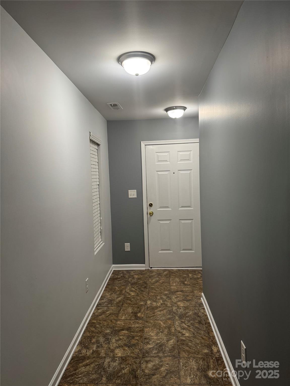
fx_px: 268
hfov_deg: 56.8
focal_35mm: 24
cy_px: 193
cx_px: 145
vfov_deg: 71.6
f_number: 1.78
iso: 200
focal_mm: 6.76
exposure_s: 1/60
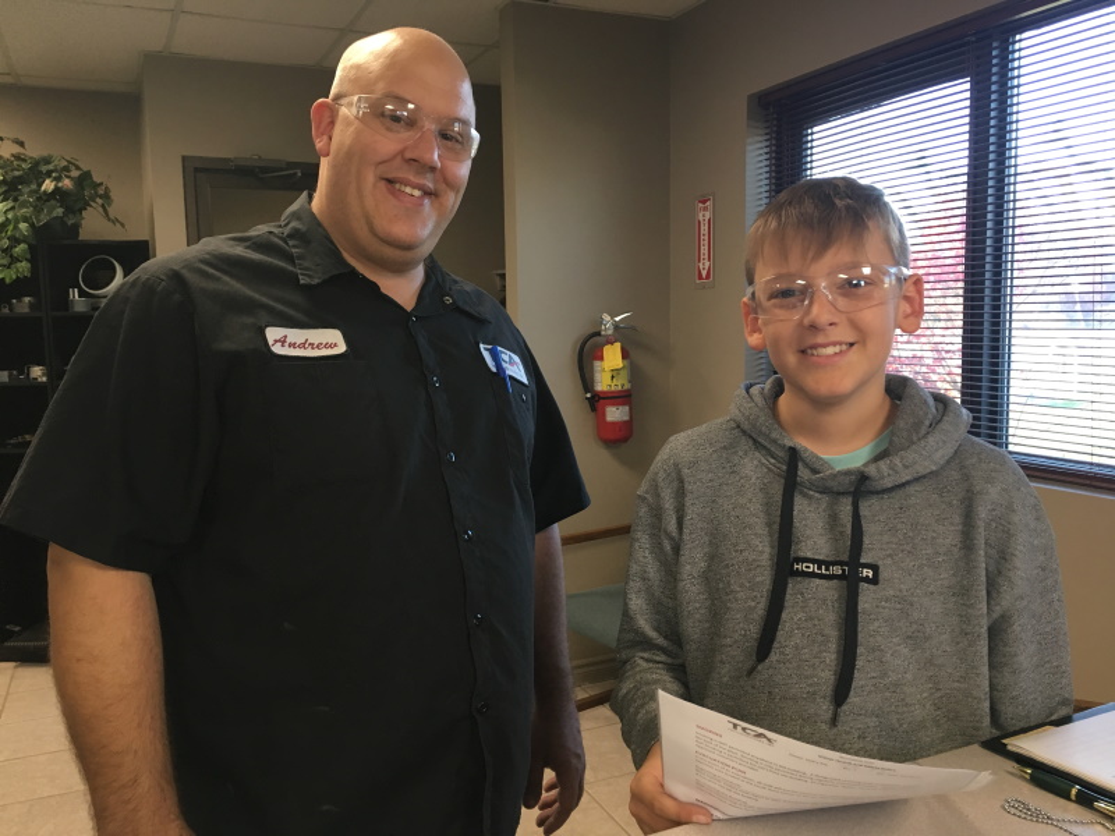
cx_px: 558
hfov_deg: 61.7
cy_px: 418
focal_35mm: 29
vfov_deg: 48.2
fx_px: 934
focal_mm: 4.15
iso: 100
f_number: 2.2
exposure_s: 1/30
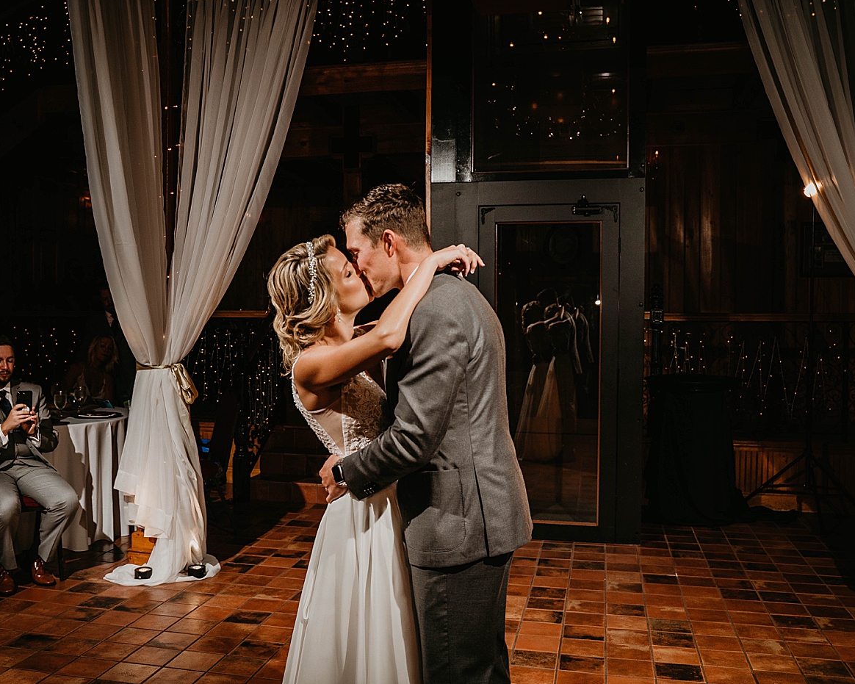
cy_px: 342
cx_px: 372
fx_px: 886
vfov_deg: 42.2
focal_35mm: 35
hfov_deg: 51.4
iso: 640
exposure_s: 1/250
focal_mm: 31
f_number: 4
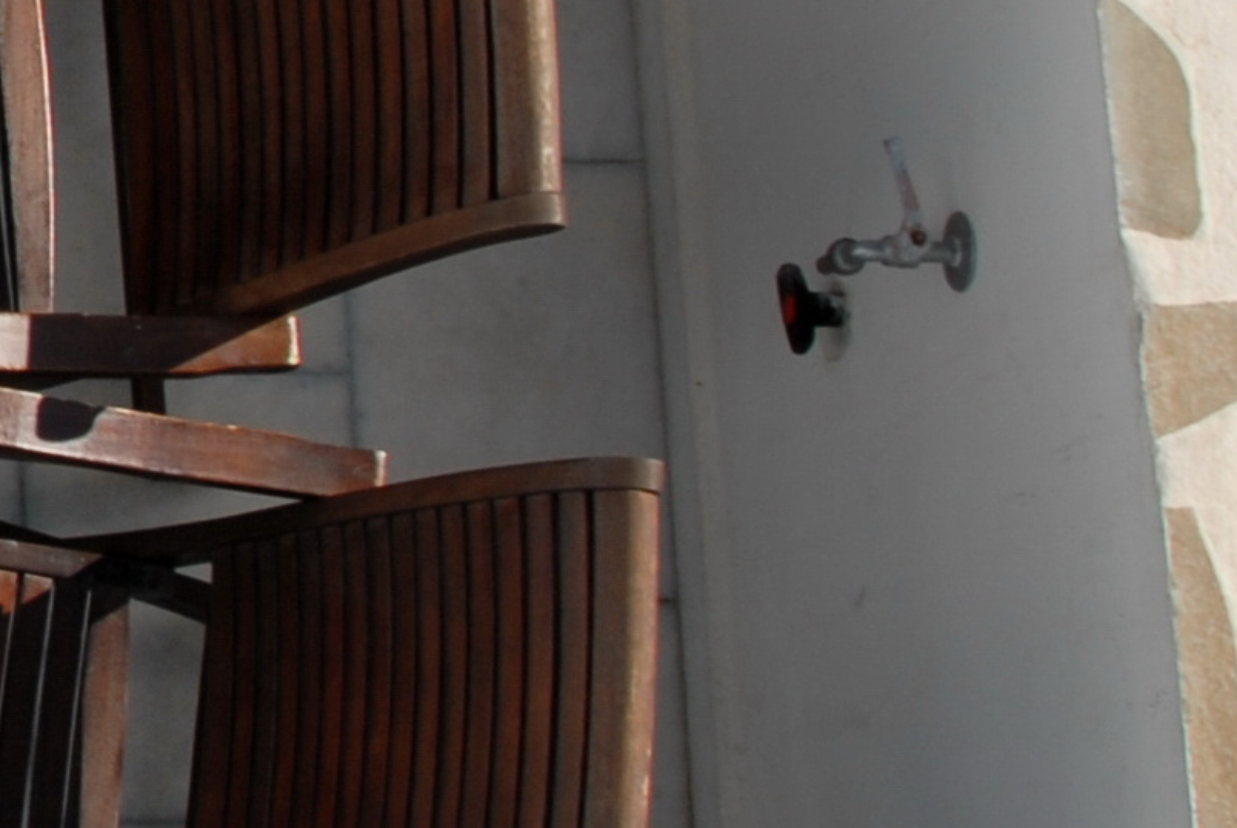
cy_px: -5
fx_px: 4472
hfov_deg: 14.0
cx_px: -968
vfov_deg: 10.5
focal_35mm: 130
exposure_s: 1/320
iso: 100
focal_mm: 18
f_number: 9
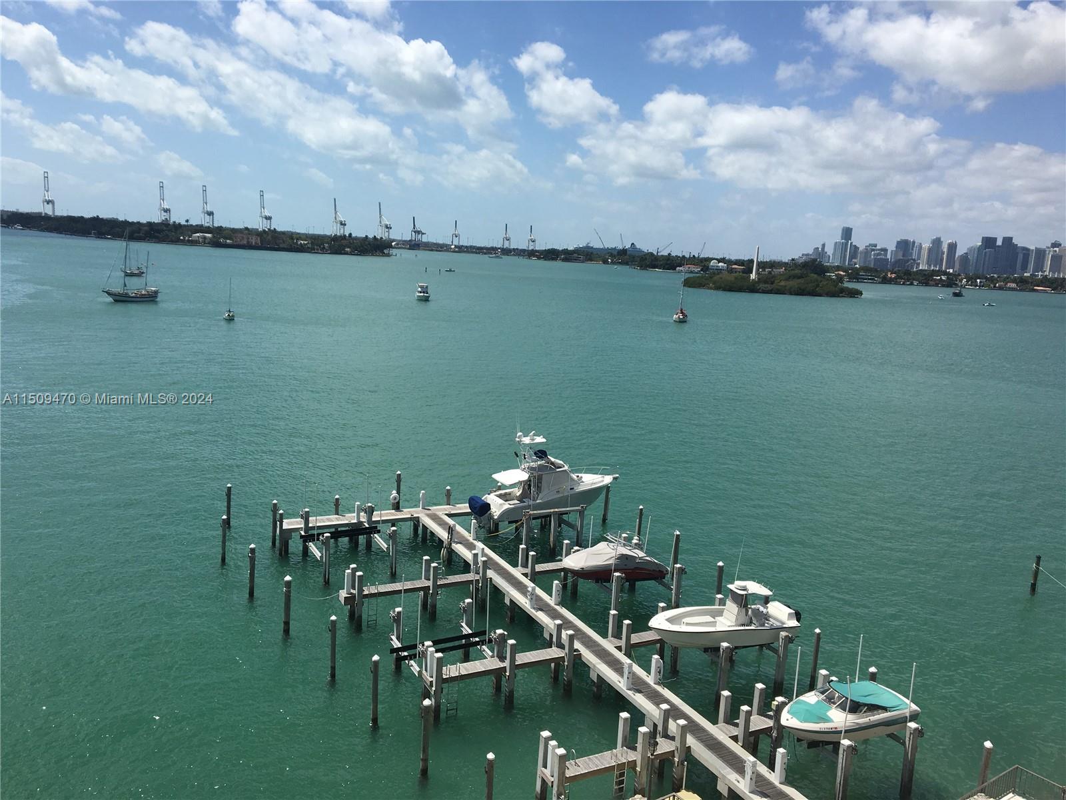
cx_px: 533
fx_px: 893
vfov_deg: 48.2
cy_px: 400
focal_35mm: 29
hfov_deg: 61.7
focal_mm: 4.15
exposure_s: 1/3077
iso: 25
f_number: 2.2
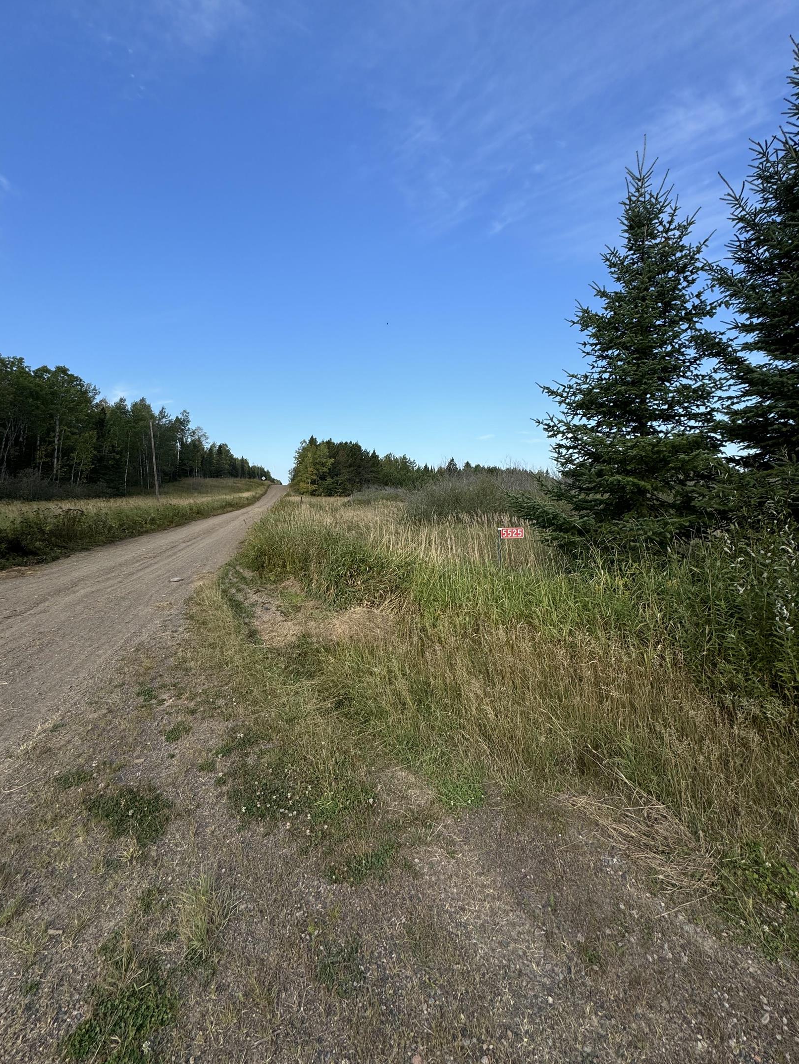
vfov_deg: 98.0
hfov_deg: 81.8
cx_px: 395
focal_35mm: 15
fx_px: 462
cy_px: 497
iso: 40
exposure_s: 1/1277
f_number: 2.2
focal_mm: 2.22
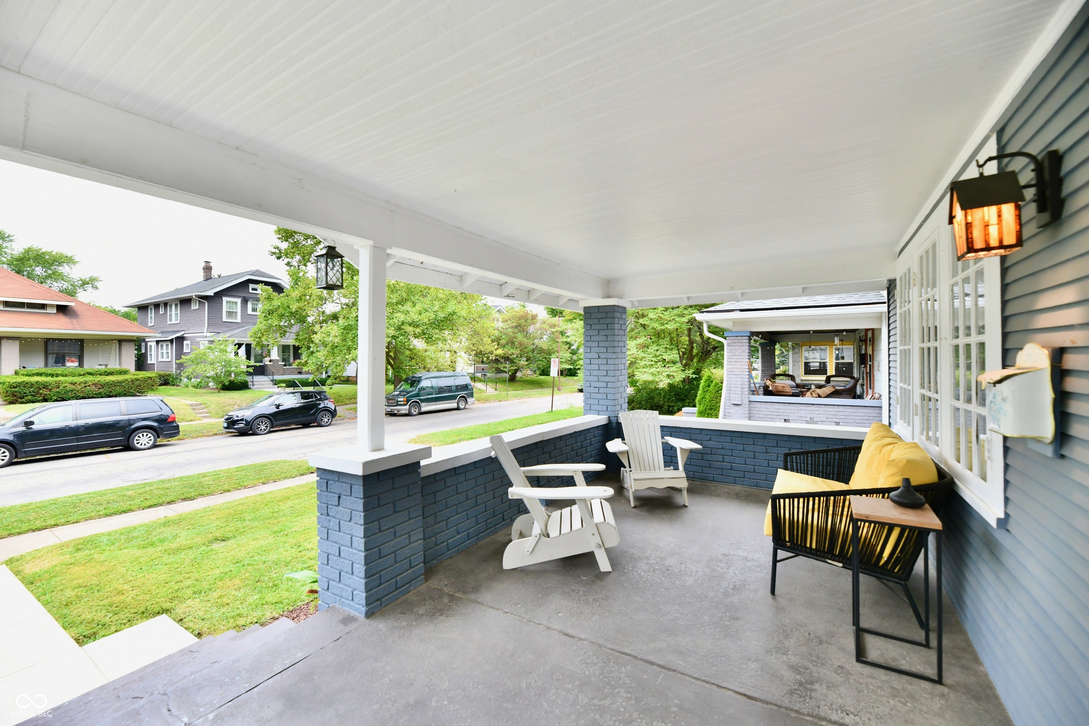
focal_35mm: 14
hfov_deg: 104.3
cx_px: 544
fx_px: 423
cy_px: 363
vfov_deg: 81.2
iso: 640
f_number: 5
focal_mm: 14
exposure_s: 1/100
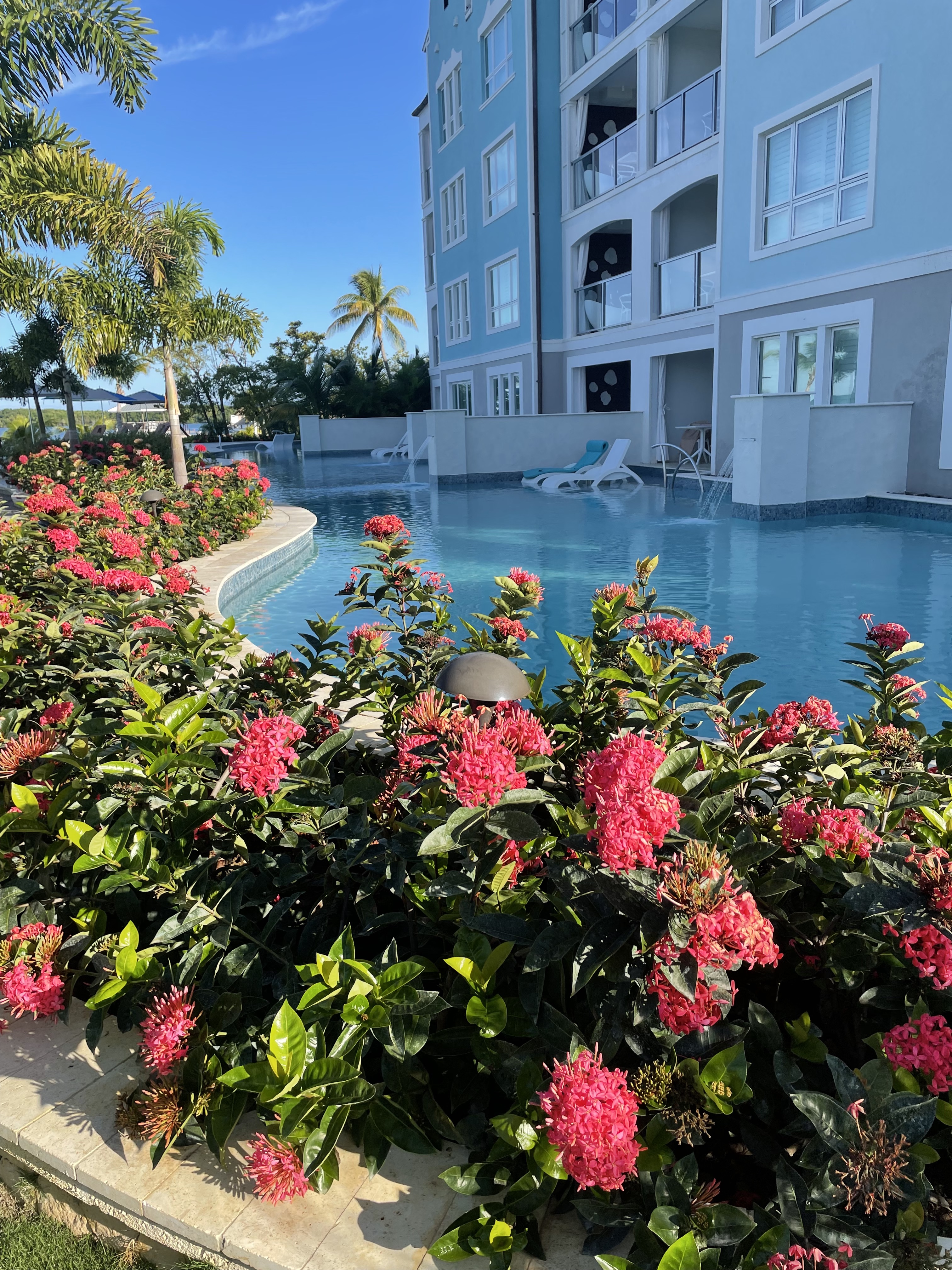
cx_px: 476
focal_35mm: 26
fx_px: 953
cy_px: 635
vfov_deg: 67.3
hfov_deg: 53.1
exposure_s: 1/1289
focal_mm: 4.2
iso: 32
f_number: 1.6
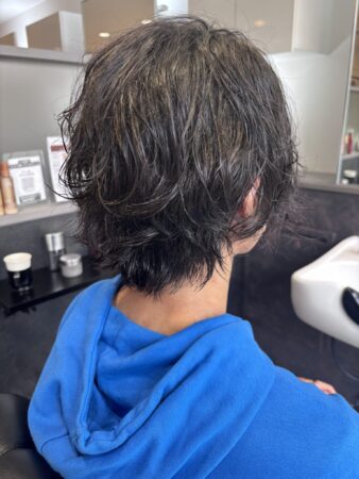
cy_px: 240
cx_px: 180
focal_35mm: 26
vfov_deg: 67.3
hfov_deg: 53.1
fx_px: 359
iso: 80
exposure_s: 1/100
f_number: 1.6
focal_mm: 5.96
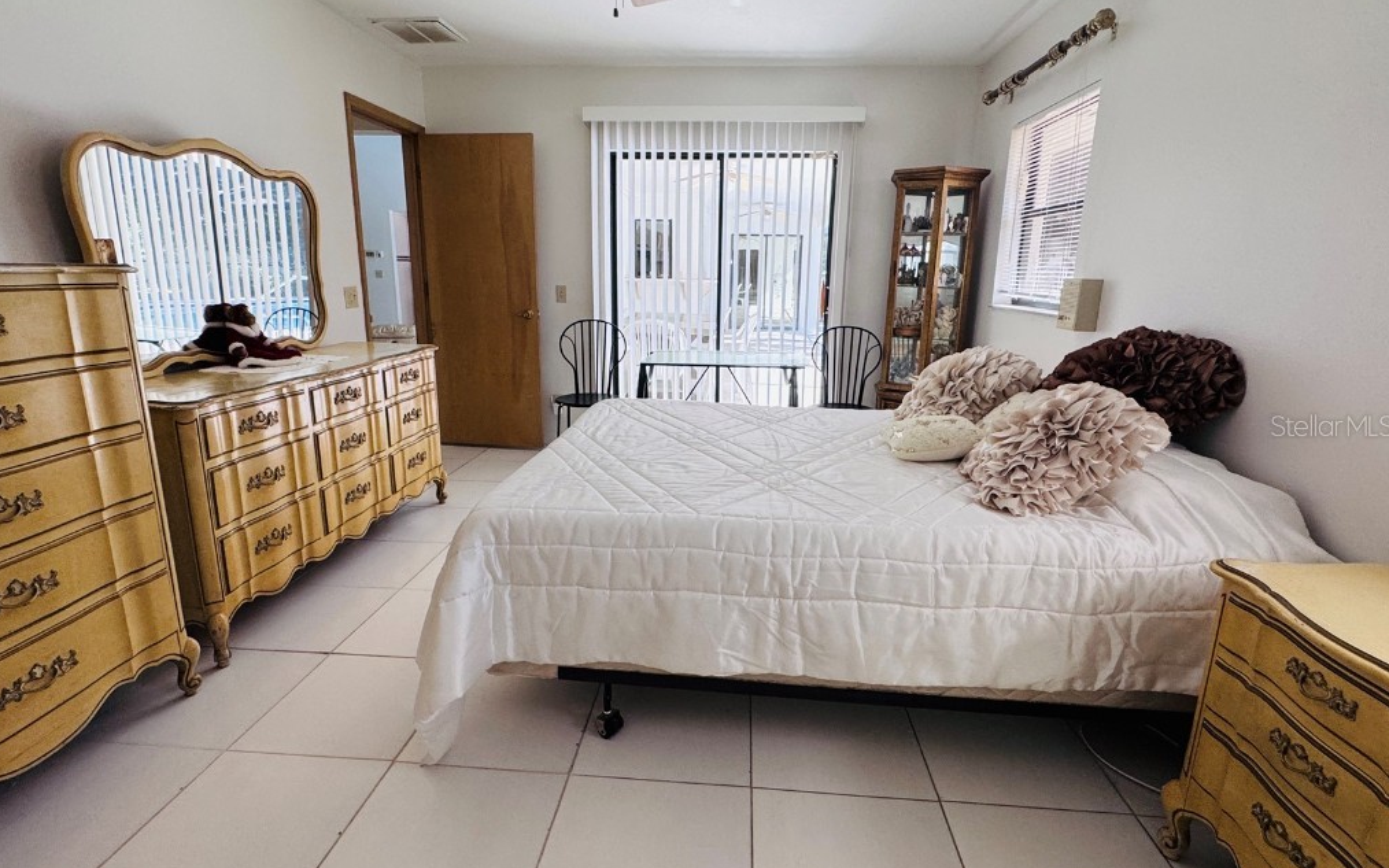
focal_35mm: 15
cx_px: 698
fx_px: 568
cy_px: 425
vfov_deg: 74.8
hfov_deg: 101.5
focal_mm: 2.22
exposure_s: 1/120
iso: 160
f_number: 2.2
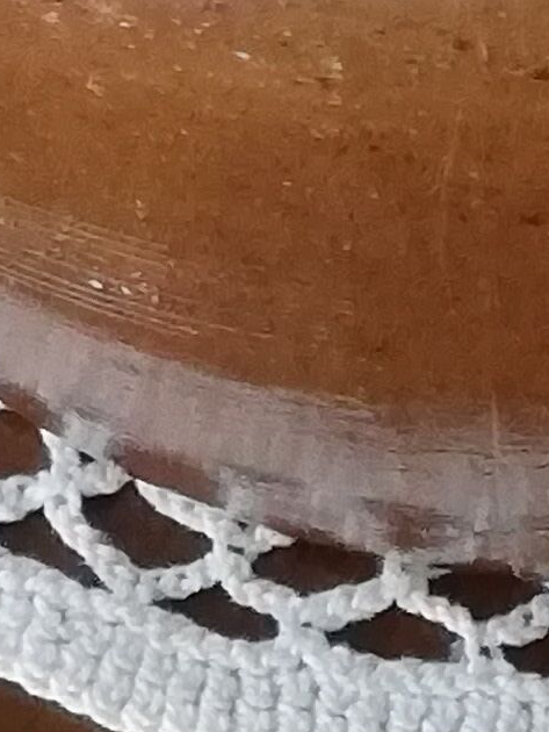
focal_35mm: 234
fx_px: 4945
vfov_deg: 7.7
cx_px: 673
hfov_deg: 6.3
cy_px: -1154
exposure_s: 1/25
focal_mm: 3.81
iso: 400
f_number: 2.2
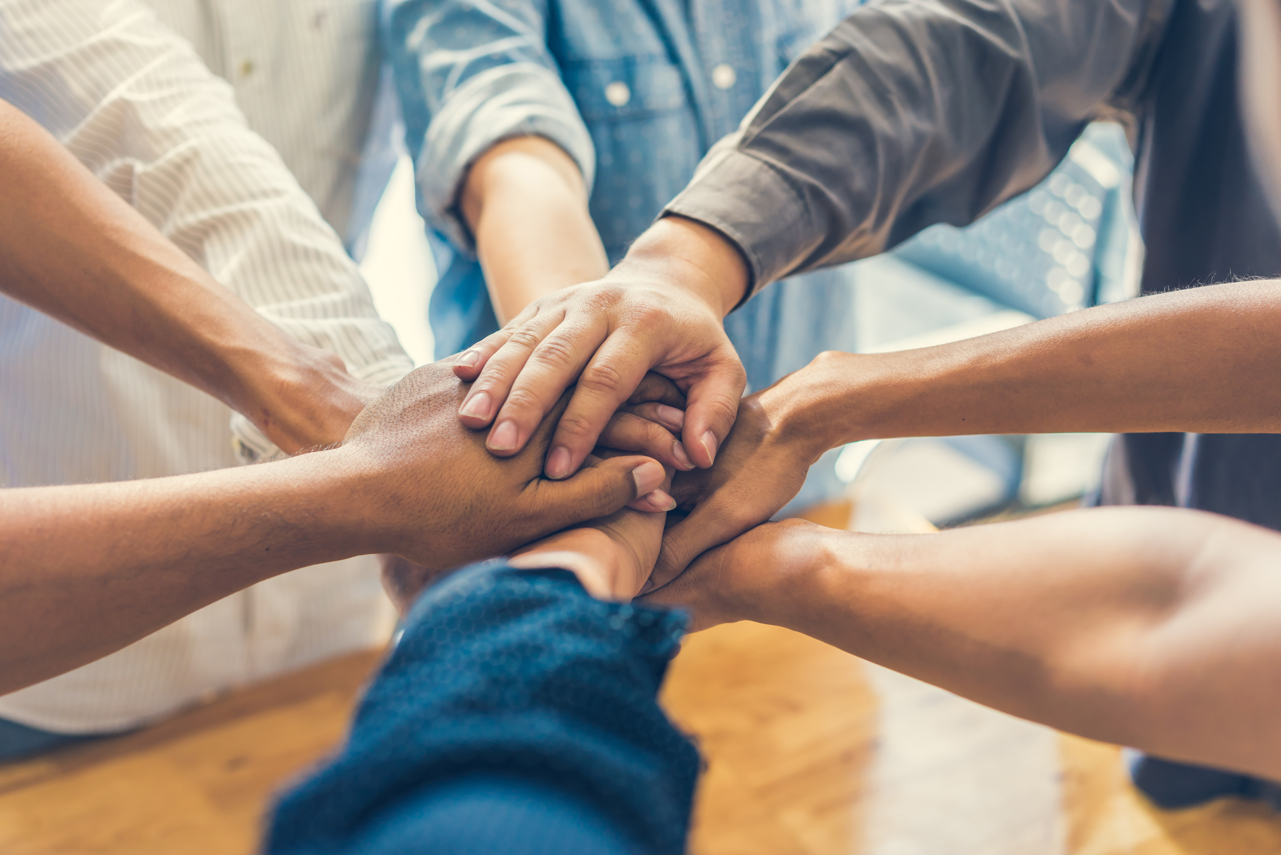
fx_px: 1958
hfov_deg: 36.2
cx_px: 640
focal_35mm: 55
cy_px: 428
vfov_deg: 24.6
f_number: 2.8
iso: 200
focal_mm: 55
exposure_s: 1/125
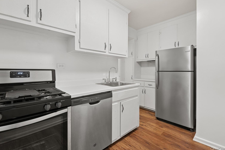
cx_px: 114
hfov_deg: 96.7
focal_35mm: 16
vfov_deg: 73.7
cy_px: 72
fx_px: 100
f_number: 14
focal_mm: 15
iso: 640
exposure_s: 1/8
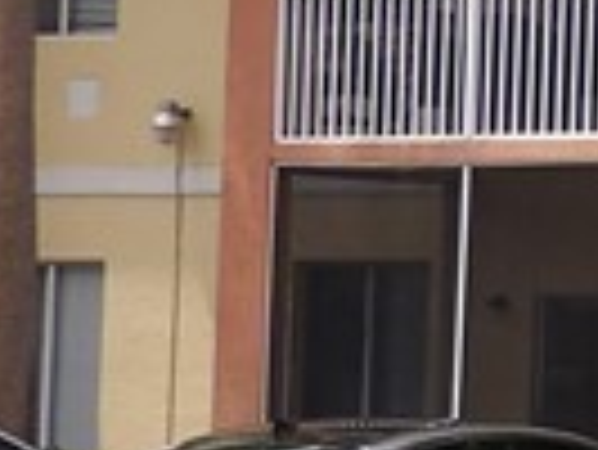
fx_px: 3718
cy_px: 122
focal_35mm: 215
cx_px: 1781
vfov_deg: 6.9
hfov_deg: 7.9
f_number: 3.4
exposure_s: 1/887
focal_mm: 5
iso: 100
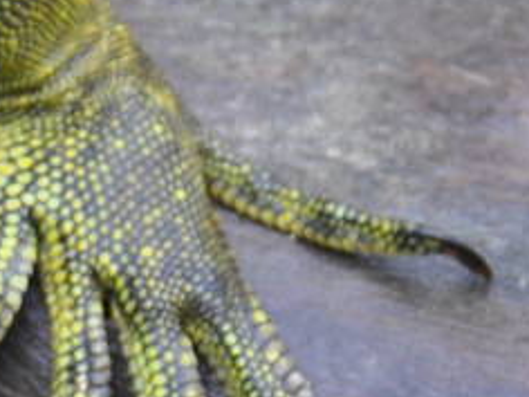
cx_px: -643
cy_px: -293
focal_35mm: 928
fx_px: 14186
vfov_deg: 1.6
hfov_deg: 2.1
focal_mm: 95
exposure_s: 1/125
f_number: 5.6
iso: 360
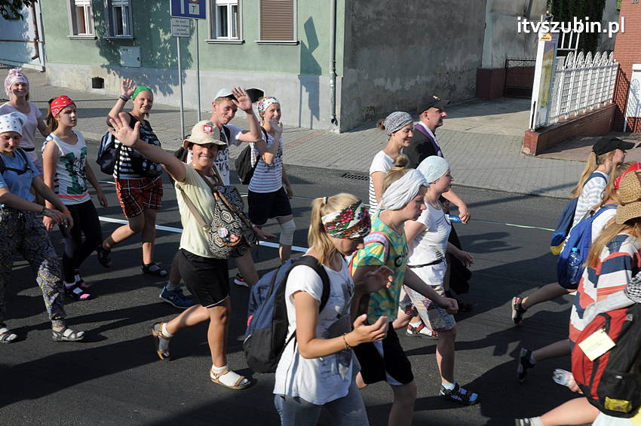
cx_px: 320
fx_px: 640
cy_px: 213
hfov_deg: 53.2
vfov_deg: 36.8
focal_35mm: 36
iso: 400
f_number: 11
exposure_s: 1/500
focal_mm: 24
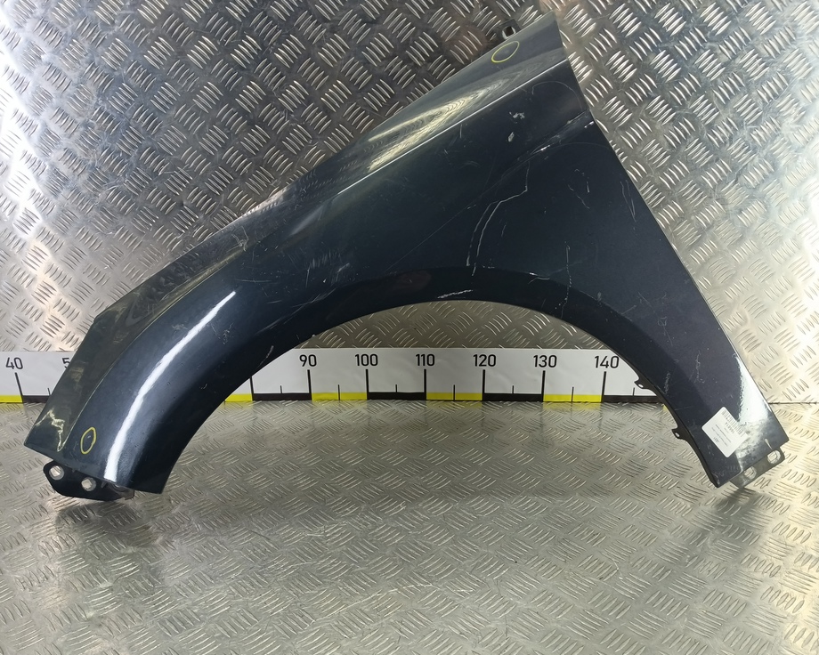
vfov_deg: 56.8
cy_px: 326
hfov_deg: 68.1
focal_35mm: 25
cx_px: 399
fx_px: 606
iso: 160
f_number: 1.6
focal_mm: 4.11
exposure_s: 1/50
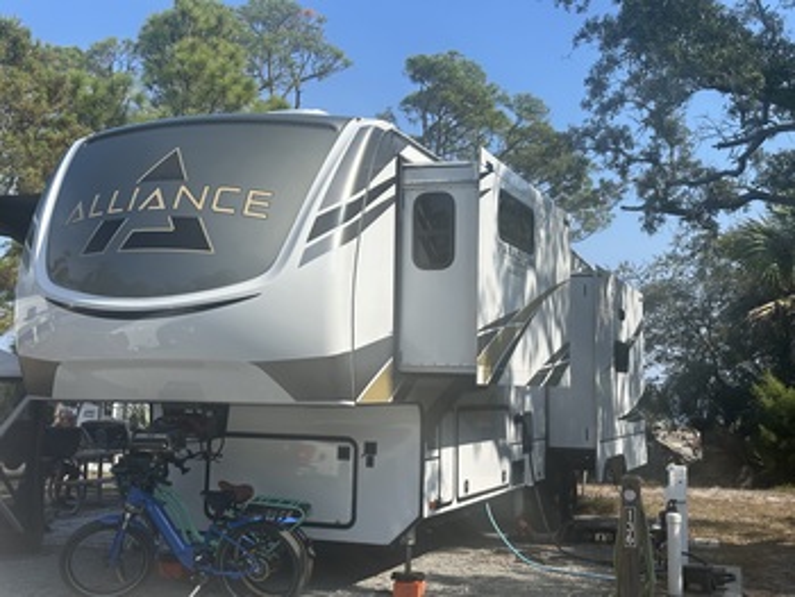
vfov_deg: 30.3
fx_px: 1103
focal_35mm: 48
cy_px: 298
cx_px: 398
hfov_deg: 39.6
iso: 64
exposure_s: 1/3367
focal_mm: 6.86
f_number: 1.78
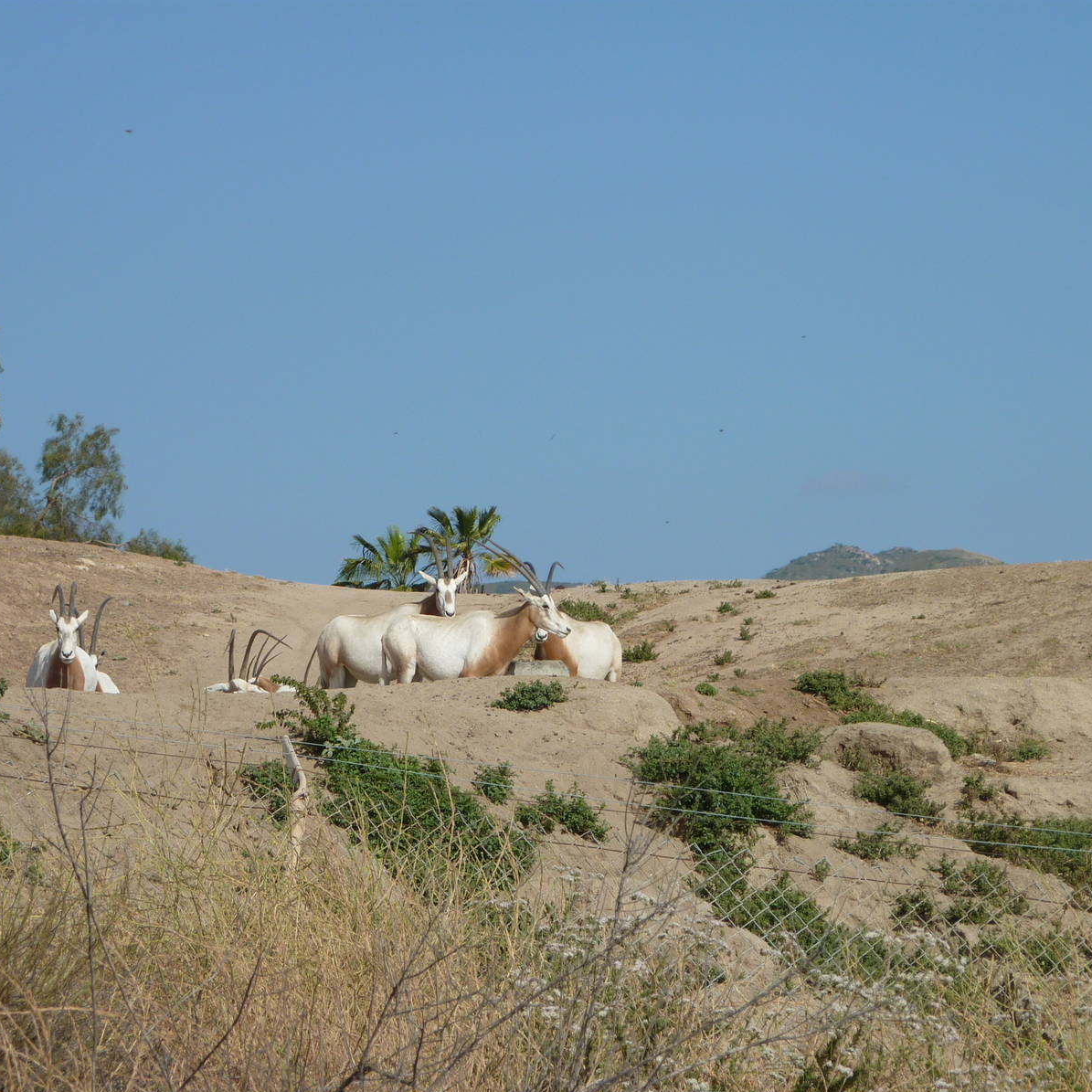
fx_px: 6210
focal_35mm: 174
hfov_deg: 10.0
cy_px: 547
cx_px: 619
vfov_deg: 10.0
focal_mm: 24.1
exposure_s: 1/640
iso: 80
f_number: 5.6
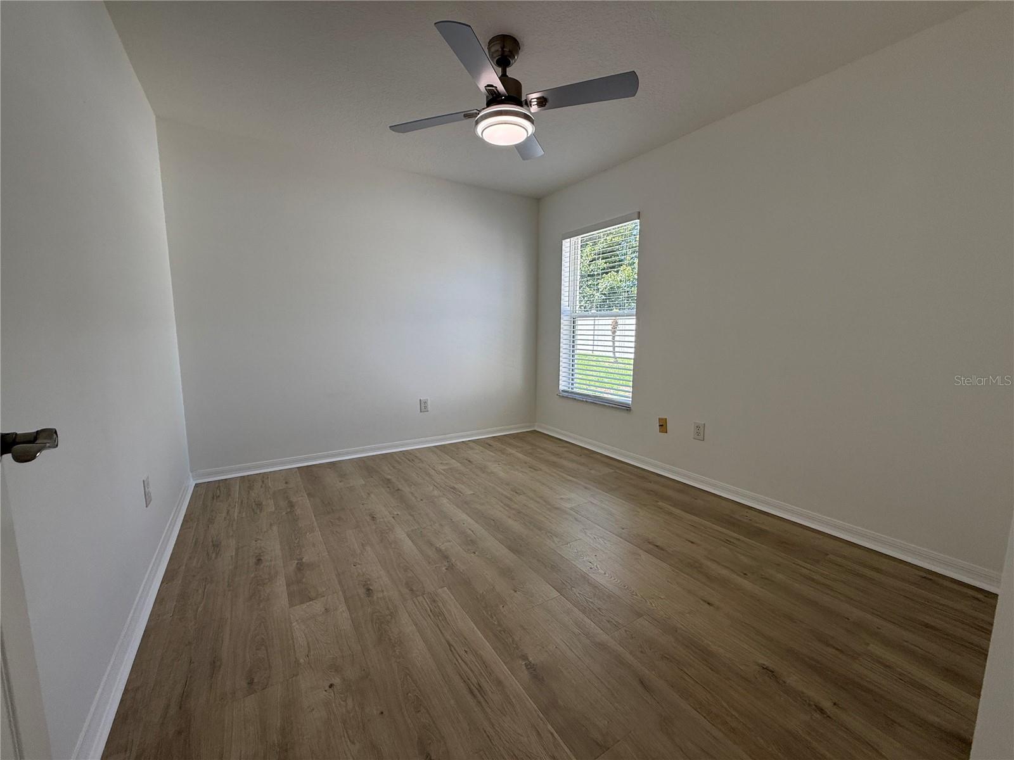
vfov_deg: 85.7
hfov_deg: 102.1
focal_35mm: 14
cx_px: 507
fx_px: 410
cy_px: 380
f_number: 2.2
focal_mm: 2.22
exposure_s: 1/121
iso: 64
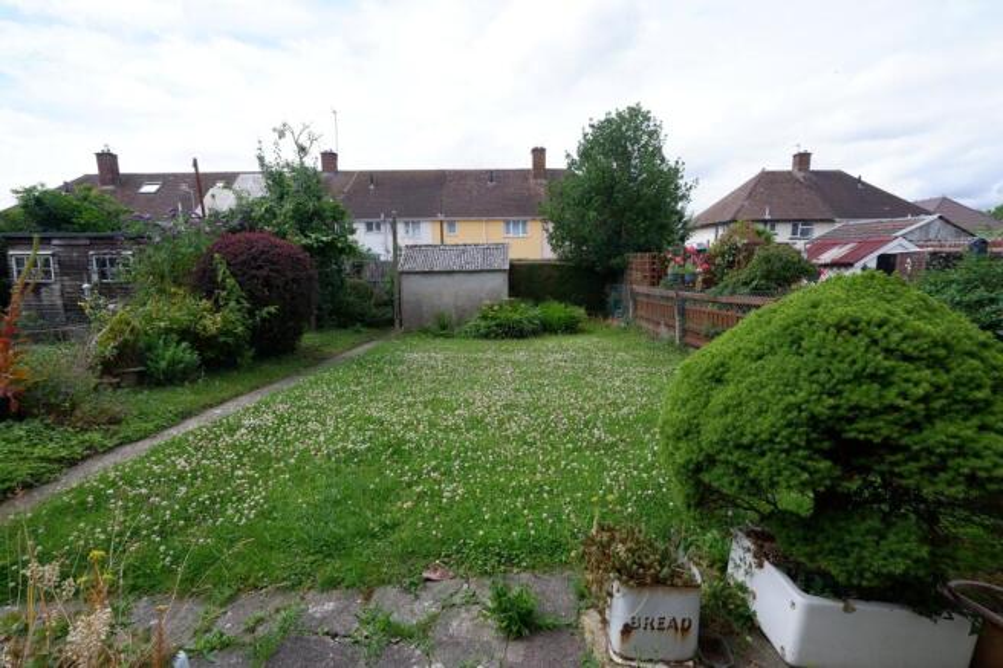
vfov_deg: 77.3
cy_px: 334
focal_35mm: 15
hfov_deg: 100.4
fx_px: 418
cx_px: 502
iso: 200
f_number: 8
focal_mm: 10
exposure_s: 1/280
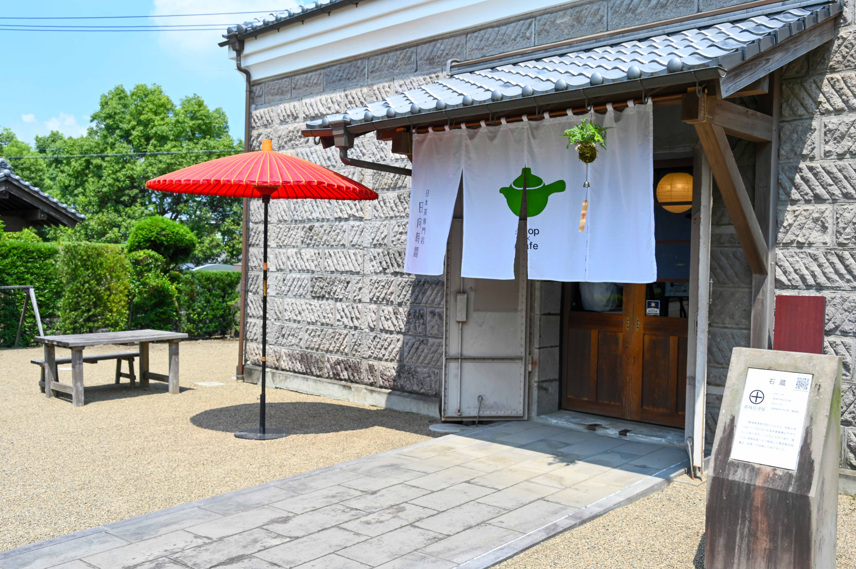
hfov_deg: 54.5
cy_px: 284
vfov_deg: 37.8
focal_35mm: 35
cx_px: 428
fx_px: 832
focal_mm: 35
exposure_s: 1/160
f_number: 8
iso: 100
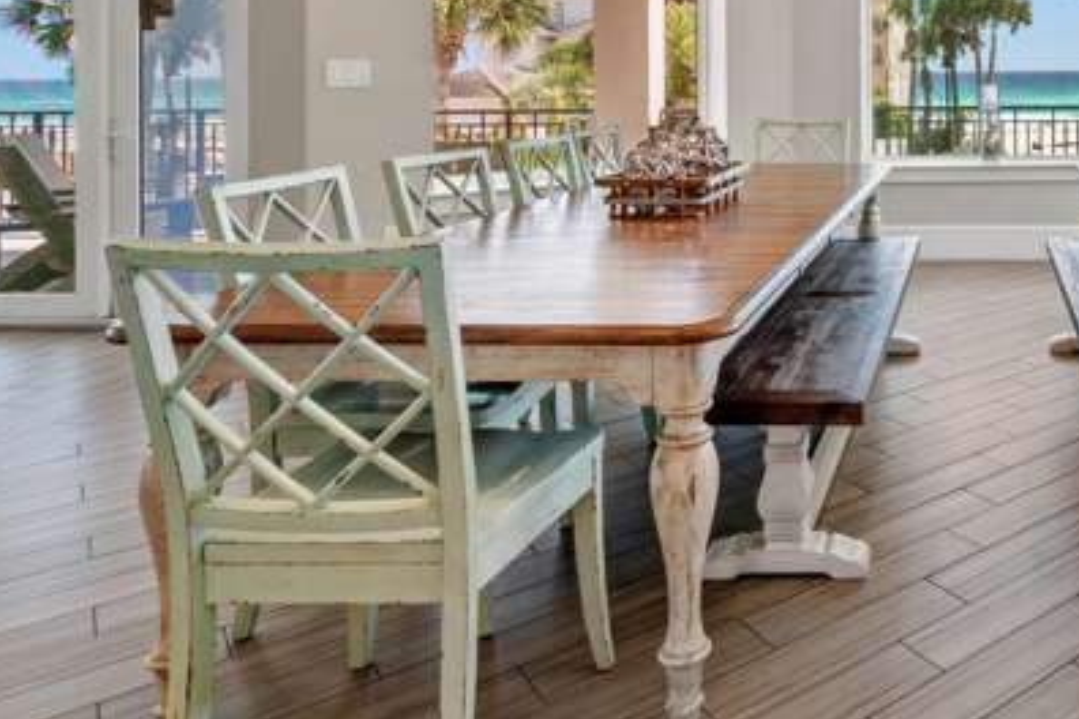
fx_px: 958
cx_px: 989
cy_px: 74
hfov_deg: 51.3
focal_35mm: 32
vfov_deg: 38.4
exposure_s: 1/4
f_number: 8
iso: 400
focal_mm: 11
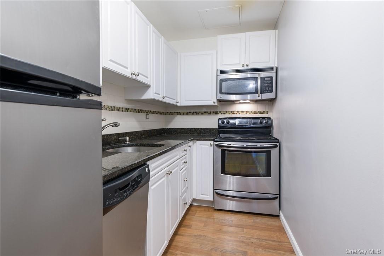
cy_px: 128
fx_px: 203
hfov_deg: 86.9
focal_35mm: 19
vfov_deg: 64.6
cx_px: 192
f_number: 10
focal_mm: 19
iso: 200
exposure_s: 2.5
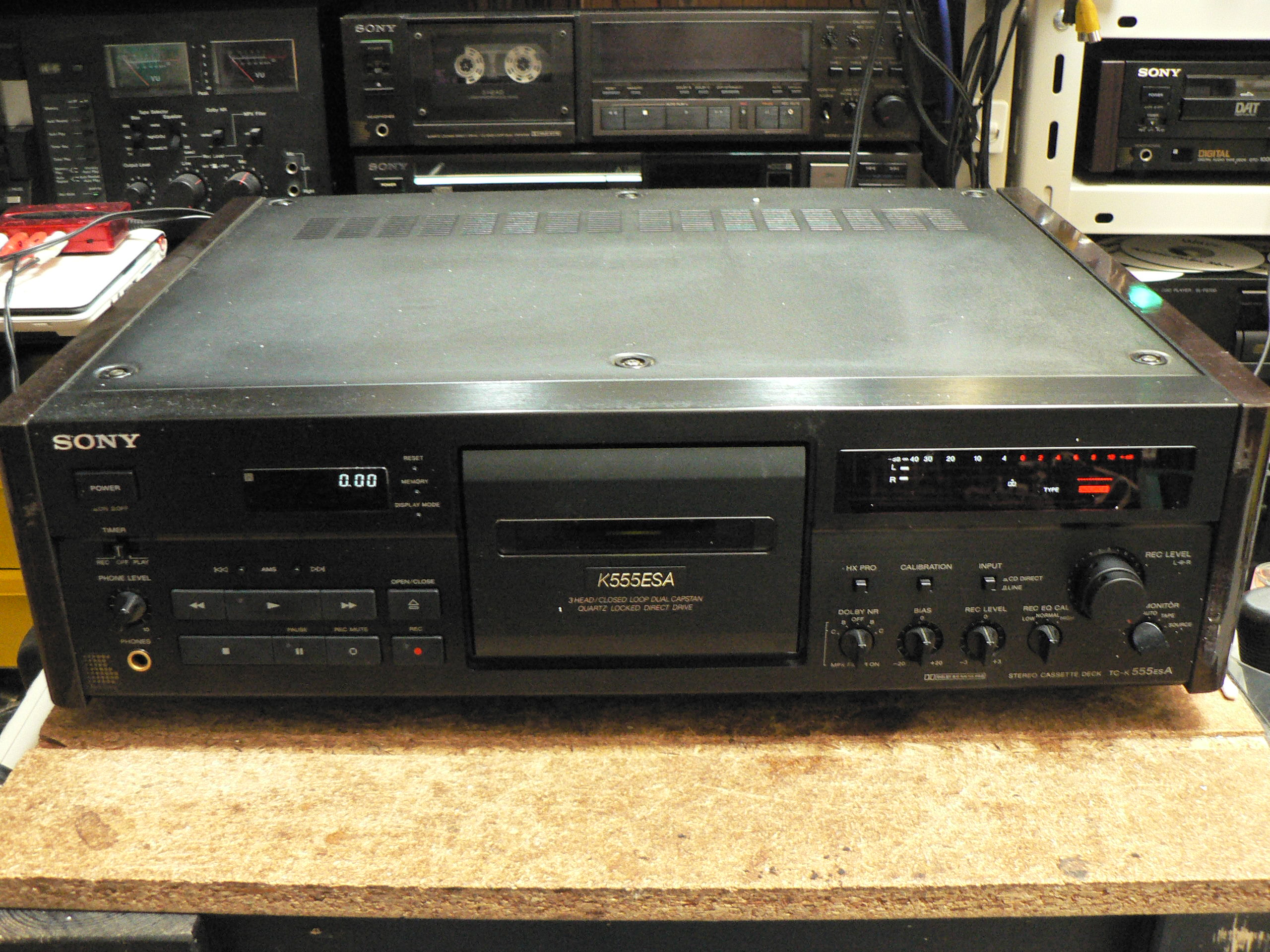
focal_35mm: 36
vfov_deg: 39.7
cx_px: 635
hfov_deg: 51.4
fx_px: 1321
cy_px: 476
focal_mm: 6
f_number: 2.8
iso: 400
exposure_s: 1/10
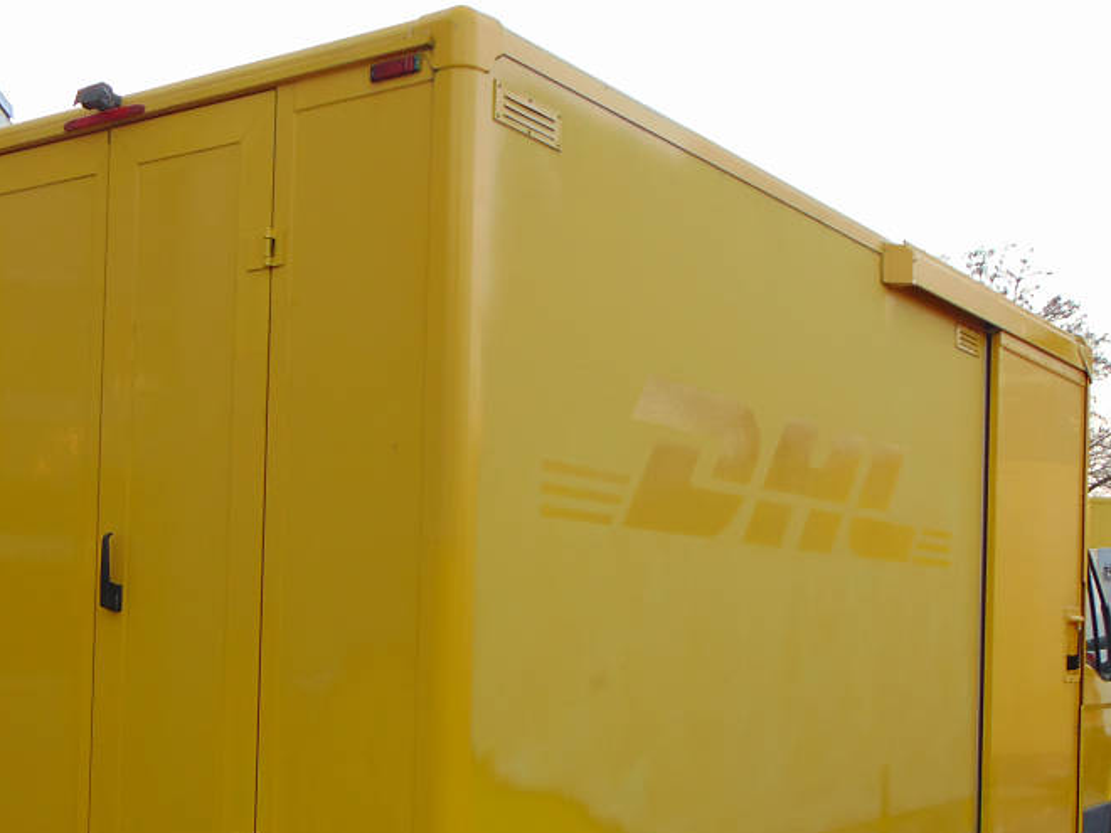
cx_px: 434
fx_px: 1605
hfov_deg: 38.0
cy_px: 614
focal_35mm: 50
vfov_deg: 28.7
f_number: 3.2
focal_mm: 5.8
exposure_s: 1/50
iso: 80
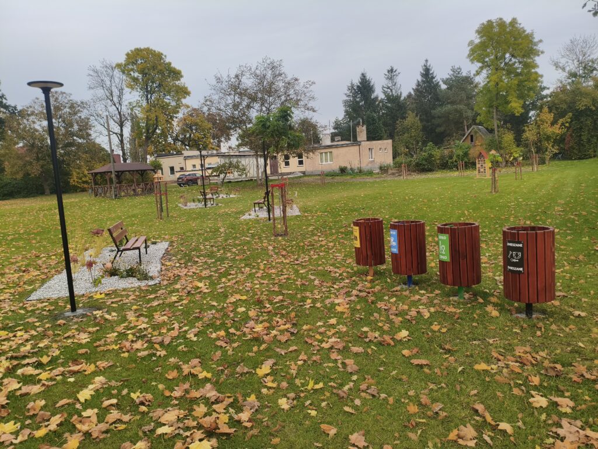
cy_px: 224
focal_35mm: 26
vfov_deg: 53.1
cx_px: 299
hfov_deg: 67.3
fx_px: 449
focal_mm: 4.94
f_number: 1.5
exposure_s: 1/895
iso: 80
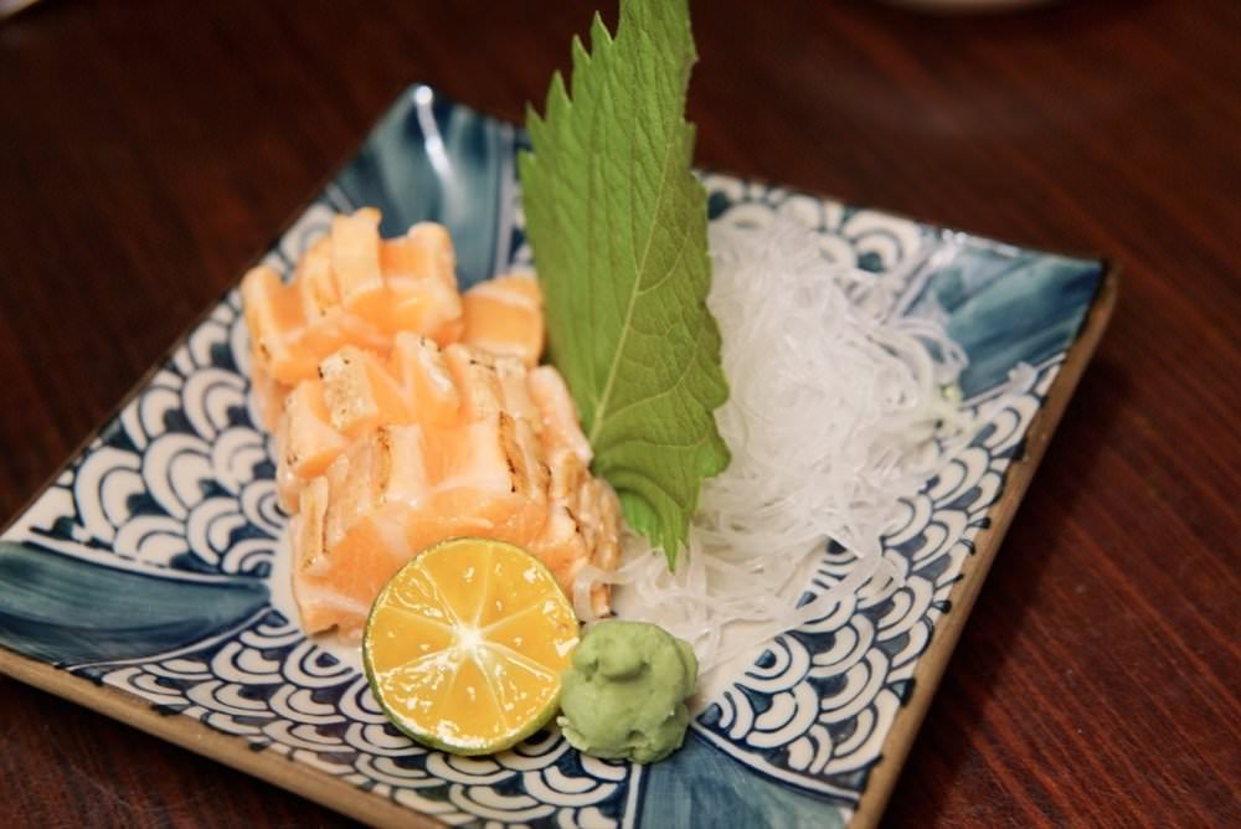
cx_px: 620
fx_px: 1552
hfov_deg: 43.6
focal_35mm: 45
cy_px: 414
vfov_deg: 29.9
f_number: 4
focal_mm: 30
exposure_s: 1/60
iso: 400
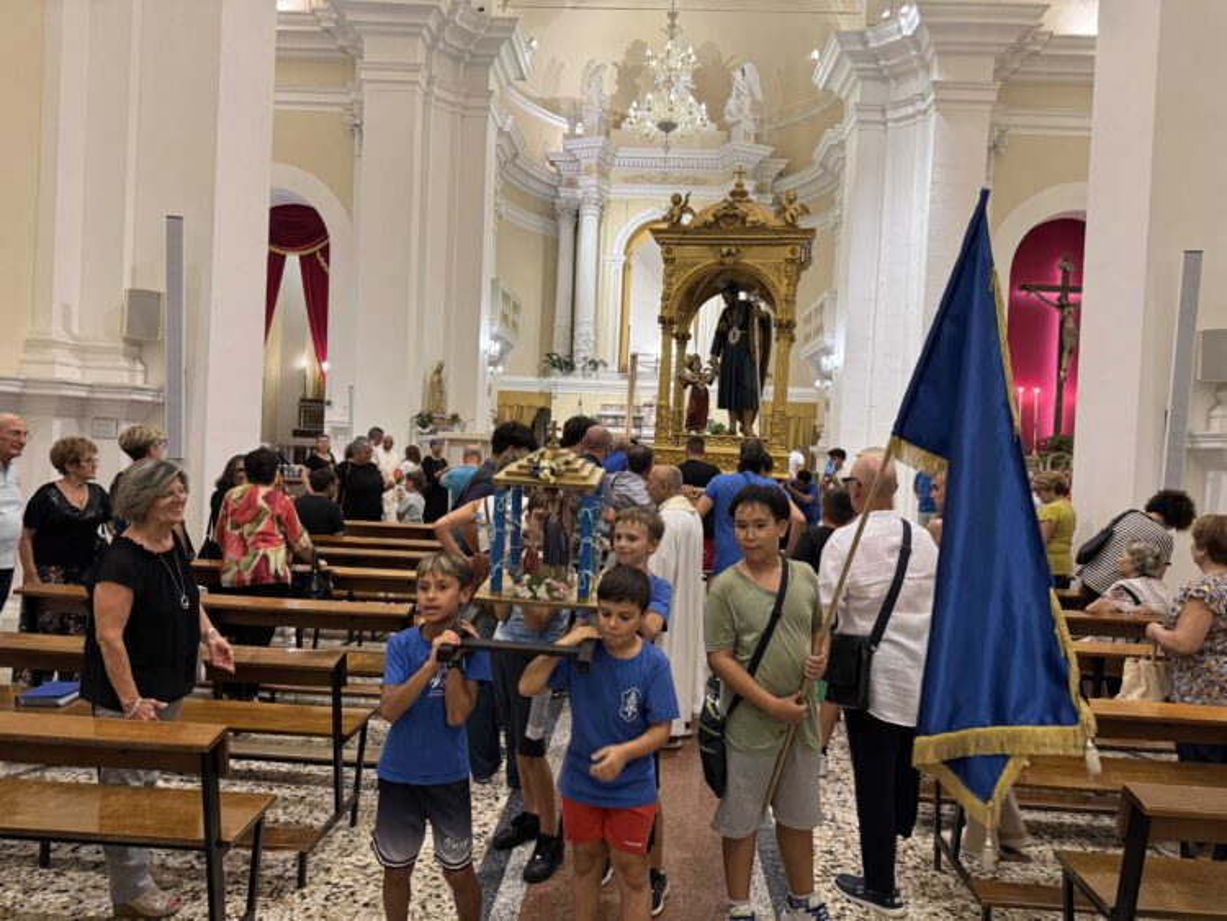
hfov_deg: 71.6
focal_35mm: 24
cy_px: 460
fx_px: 851
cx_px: 614
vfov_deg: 56.8
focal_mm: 6.76
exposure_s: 1/50
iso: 320
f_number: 1.78
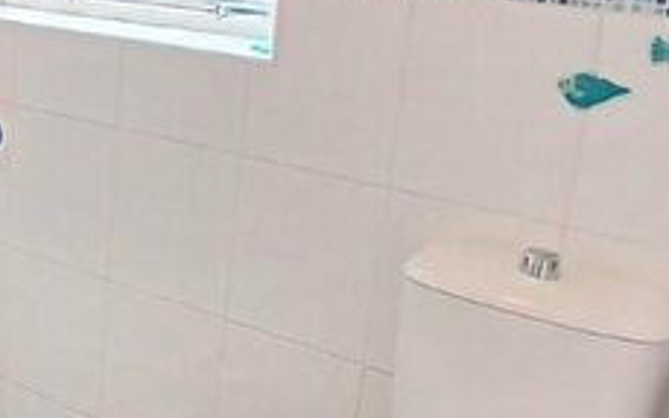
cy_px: 69
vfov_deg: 23.1
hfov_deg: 30.2
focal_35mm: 55
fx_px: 1003
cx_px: -172
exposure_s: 1/33.3
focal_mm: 1.4
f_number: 2.2
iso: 80
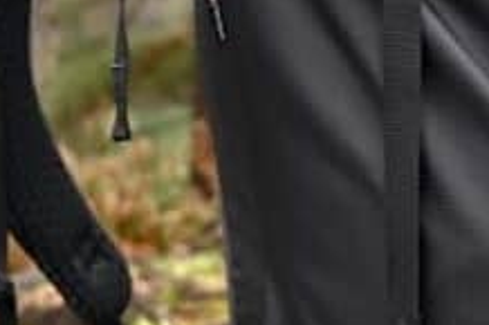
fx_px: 1724
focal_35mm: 127
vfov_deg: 10.7
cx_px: 455
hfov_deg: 15.9
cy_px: 25
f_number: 4
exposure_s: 1/200
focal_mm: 27
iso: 400
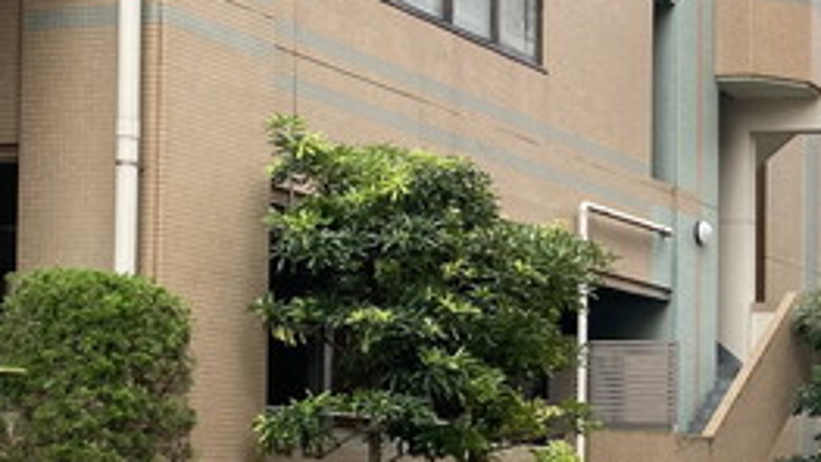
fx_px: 1872
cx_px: 1064
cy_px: 493
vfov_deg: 13.8
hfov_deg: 22.2
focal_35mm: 86
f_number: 1.8
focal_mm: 4.25
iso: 32
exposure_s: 1/1072
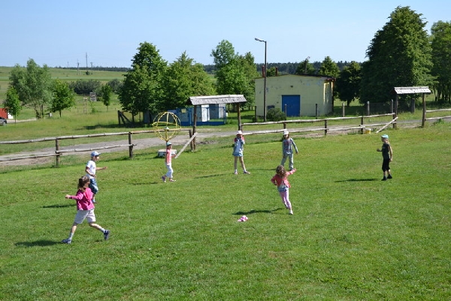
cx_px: 226
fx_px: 602
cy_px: 150
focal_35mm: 48
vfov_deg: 28.1
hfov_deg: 41.1
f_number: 8
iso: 100
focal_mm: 32
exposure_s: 1/250
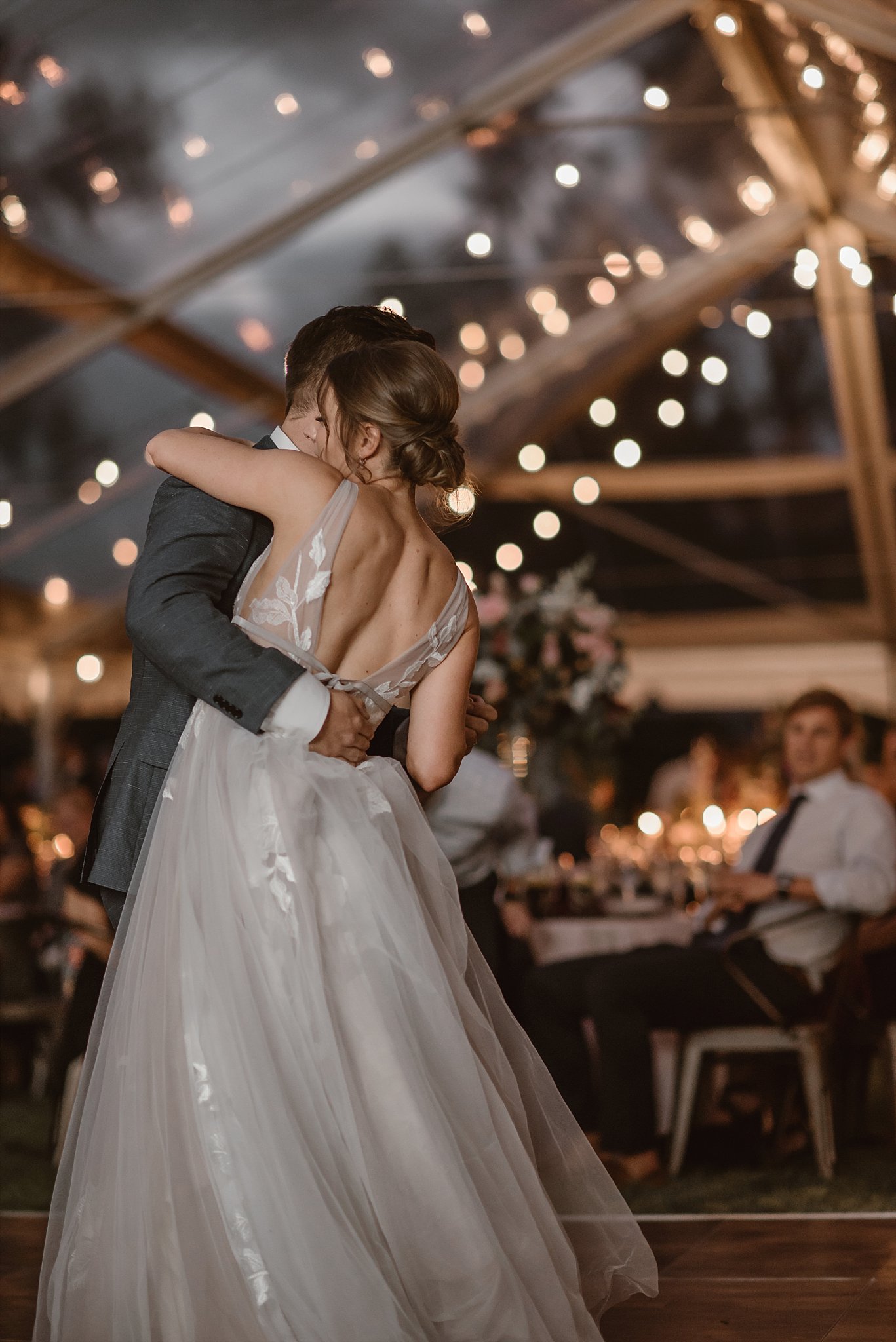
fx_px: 3170
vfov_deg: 23.9
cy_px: 671
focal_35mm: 85
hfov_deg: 16.1
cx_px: 448
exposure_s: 1/160
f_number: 1.8
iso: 1250
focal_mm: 85
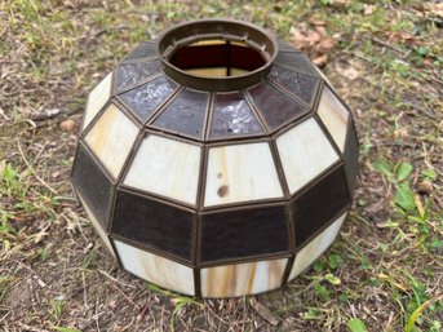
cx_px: 222
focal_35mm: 24
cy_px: 166
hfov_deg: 71.6
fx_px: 307
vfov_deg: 56.8
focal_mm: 6.76
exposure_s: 1/121
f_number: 1.78
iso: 64
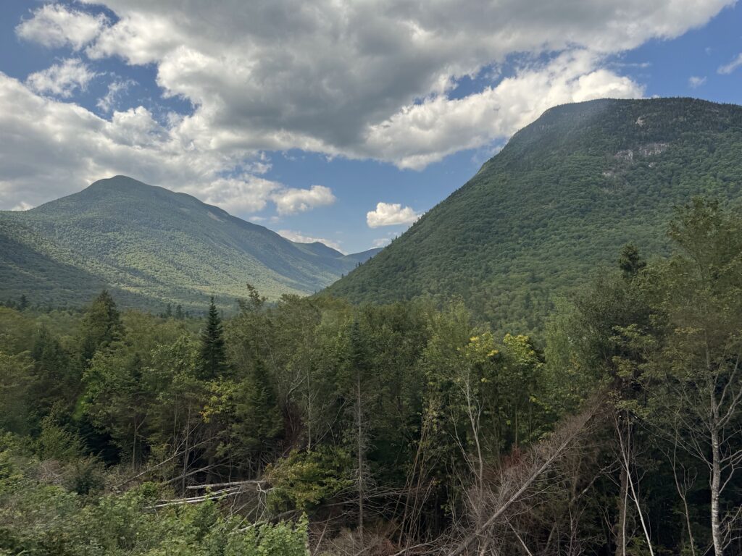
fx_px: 514
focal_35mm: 24
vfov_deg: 56.8
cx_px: 371
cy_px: 278
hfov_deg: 71.6
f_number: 1.78
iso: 80
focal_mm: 6.76
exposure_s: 1/3802
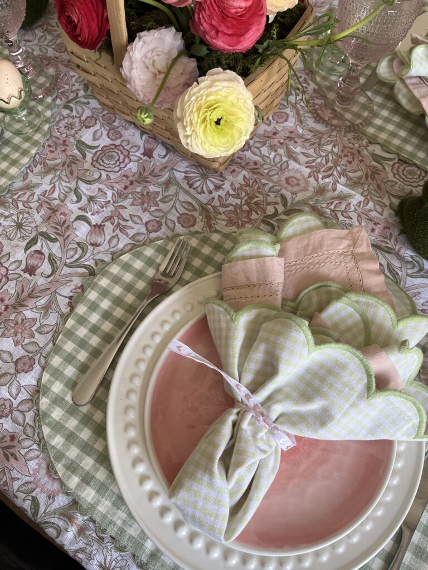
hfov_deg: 53.1
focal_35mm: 26
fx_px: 429
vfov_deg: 67.3
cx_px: 214
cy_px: 285
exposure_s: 1/113
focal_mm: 5.1
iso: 125
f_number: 1.6
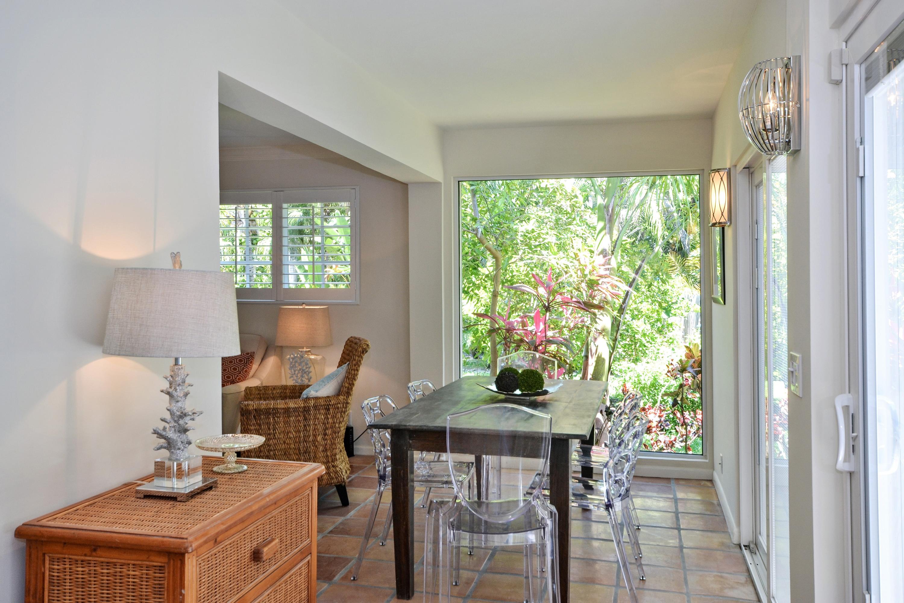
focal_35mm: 30
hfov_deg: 61.9
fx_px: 753
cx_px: 452
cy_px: 302
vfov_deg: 43.6
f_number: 11
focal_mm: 20
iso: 200
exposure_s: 1/10
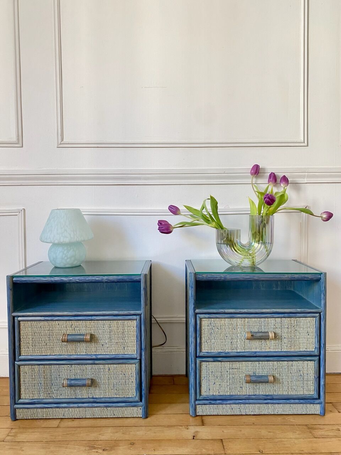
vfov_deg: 67.3
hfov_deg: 53.1
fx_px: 341
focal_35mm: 26
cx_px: 170
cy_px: 228
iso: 125
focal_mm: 4.25
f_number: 1.8
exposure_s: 1/96
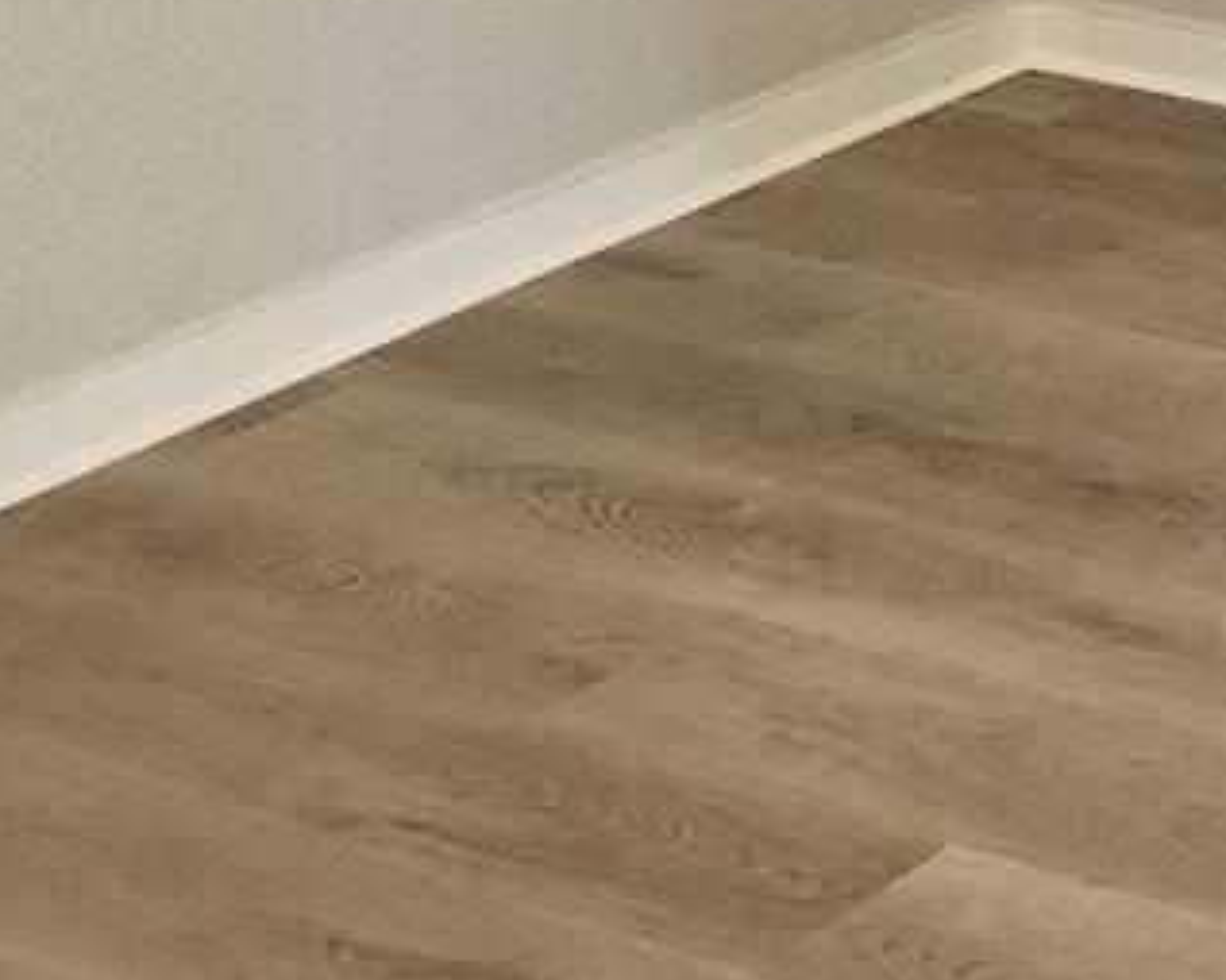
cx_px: 2610
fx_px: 4098
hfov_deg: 13.8
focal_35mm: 113
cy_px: -706
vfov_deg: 12.6
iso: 800
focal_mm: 6.4
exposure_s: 1/120
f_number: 1.8
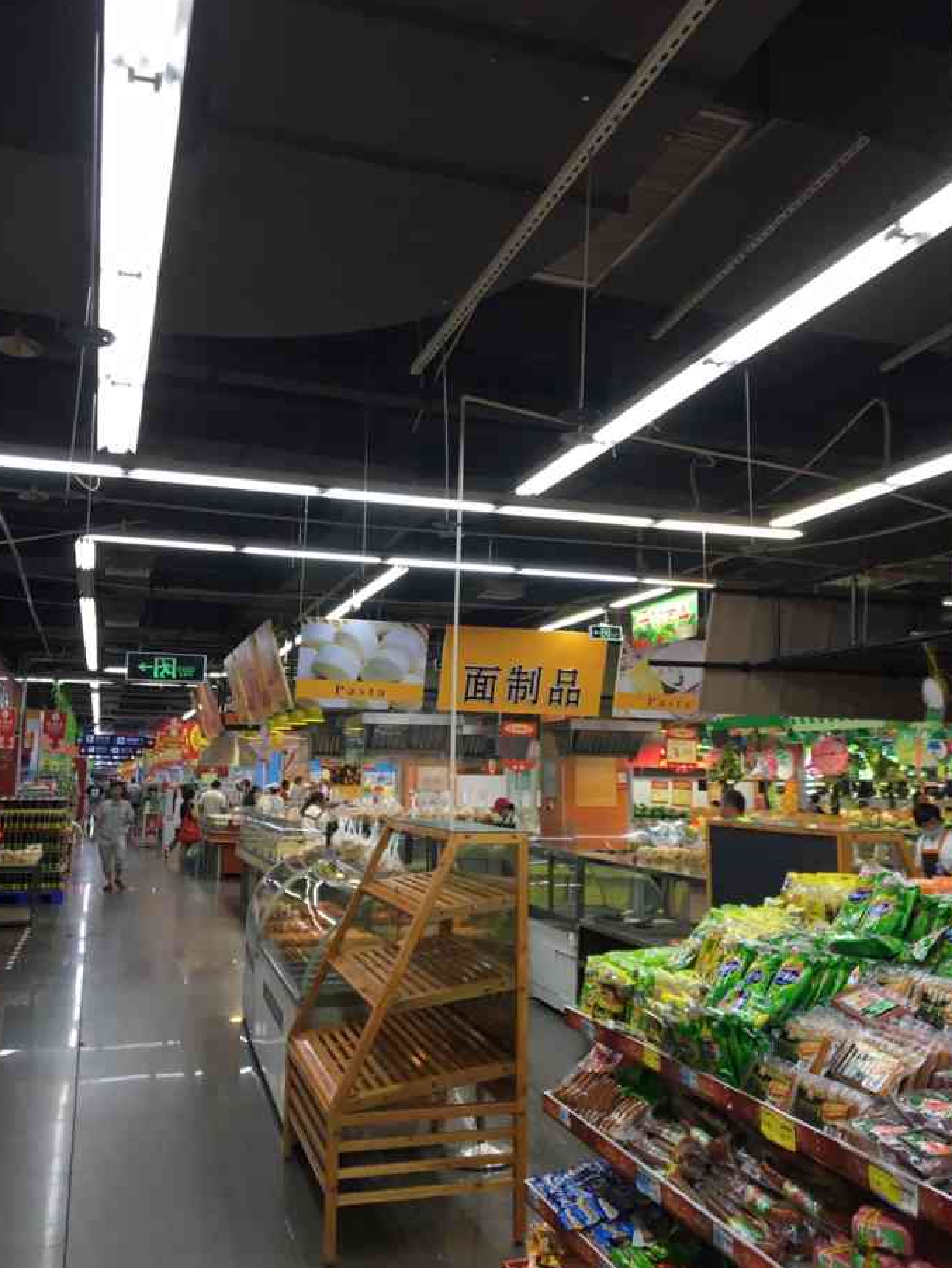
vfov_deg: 59.9
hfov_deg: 46.8
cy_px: 628
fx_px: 1100
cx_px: 474
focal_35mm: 30
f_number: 2.2
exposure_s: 1/33
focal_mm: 4.15
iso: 40
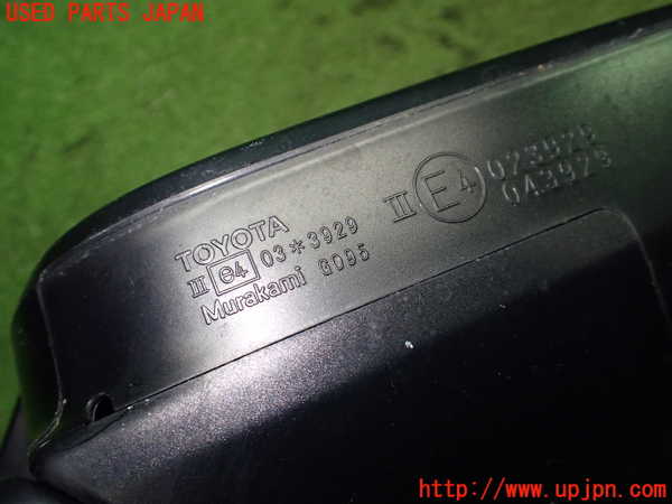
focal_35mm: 30
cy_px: 252
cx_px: 336
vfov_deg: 46.8
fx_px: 582
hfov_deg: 60.0
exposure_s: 1/125
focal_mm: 5.4
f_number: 2.3
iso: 500
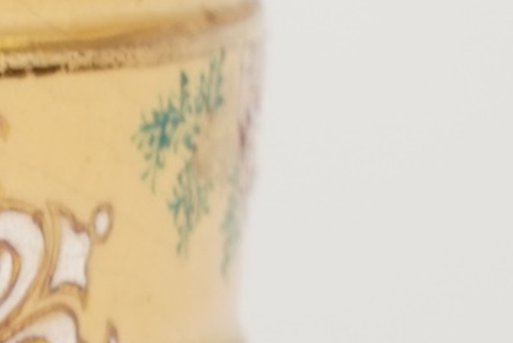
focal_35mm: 808
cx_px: -707
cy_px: 277
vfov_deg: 1.7
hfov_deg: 2.5
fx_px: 11523
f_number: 13
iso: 500
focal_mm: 105
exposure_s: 1/125
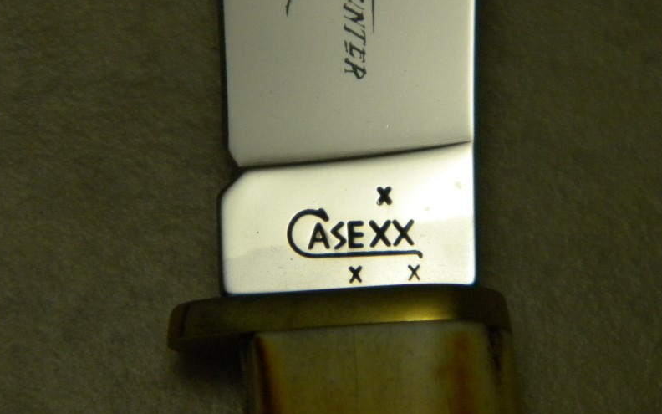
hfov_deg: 8.6
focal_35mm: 245
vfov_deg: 5.4
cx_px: 344
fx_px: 4420
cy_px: 190
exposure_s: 1/185
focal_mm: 33.1
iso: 400
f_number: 5.2
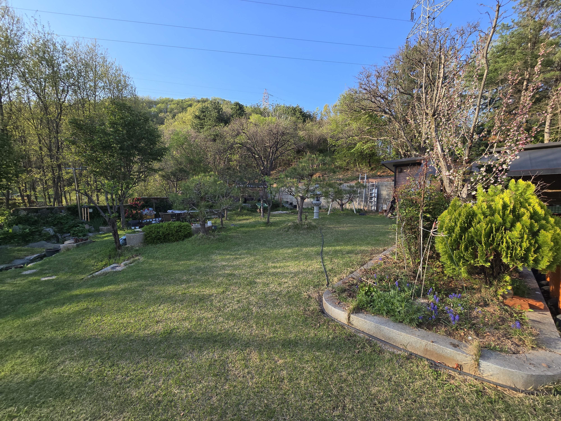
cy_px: 210
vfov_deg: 89.9
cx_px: 280
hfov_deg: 106.2
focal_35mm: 13
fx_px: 211
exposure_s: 1/734
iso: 50
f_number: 2.2
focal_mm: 2.2
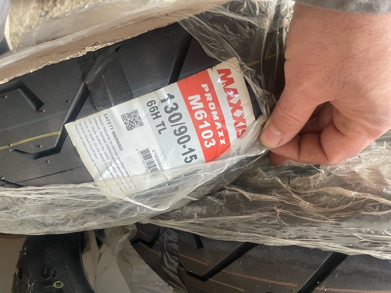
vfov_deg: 53.1
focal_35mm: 26
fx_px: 294
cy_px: 146
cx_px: 196
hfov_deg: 67.3
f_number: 1.6
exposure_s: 1/78
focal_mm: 4.2
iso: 125
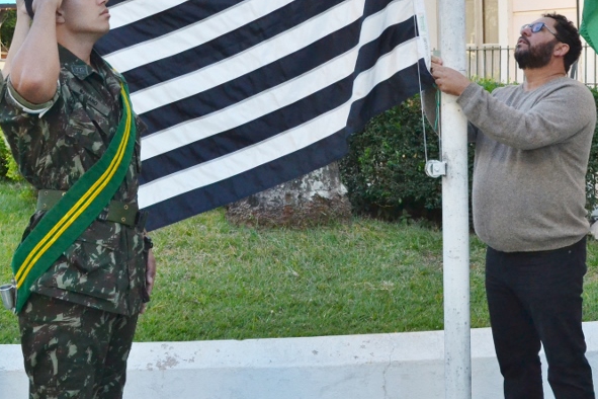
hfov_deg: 25.8
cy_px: 72
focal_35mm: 78
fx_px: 1296
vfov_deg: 17.3
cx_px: 413
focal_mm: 30
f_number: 9
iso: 1600
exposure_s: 1/320
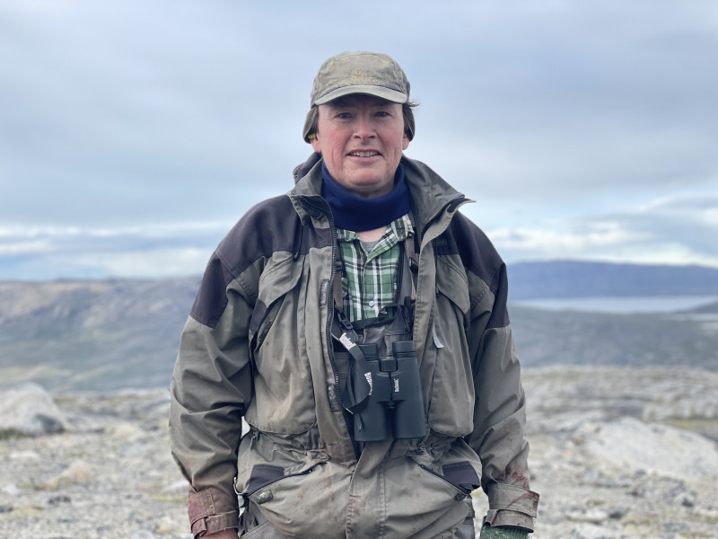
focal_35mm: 52
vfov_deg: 28.0
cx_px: 359
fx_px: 1079
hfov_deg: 36.8
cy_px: 270
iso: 25
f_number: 2
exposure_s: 1/727
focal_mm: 6
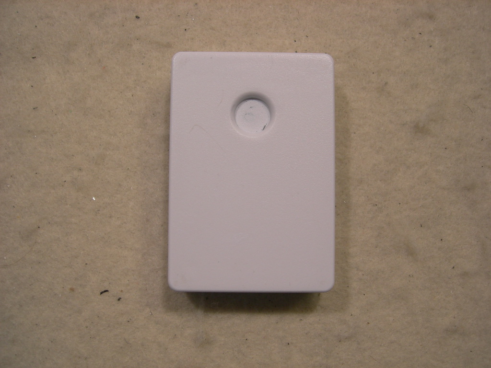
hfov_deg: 51.4
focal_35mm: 36
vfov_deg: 39.7
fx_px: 511
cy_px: 184
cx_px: 246
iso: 64
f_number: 3.4
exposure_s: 1/71
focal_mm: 7.5
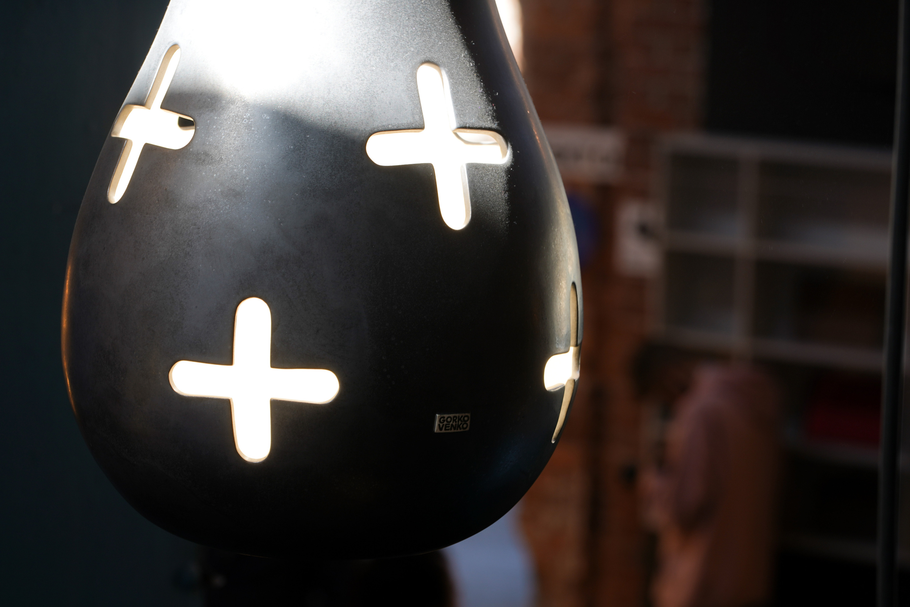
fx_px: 3969
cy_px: 304
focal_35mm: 157
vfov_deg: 8.7
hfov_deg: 13.1
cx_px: 455
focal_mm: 157
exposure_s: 1/8
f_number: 10
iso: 50
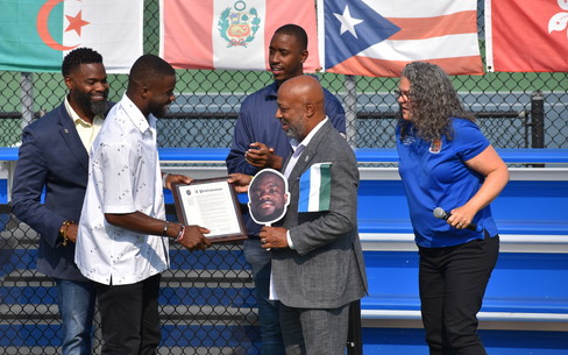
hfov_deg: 7.6
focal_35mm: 277
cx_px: 241
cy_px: 168
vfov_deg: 4.7
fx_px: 4282
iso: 280
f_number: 5.6
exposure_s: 1/2000
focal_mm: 155
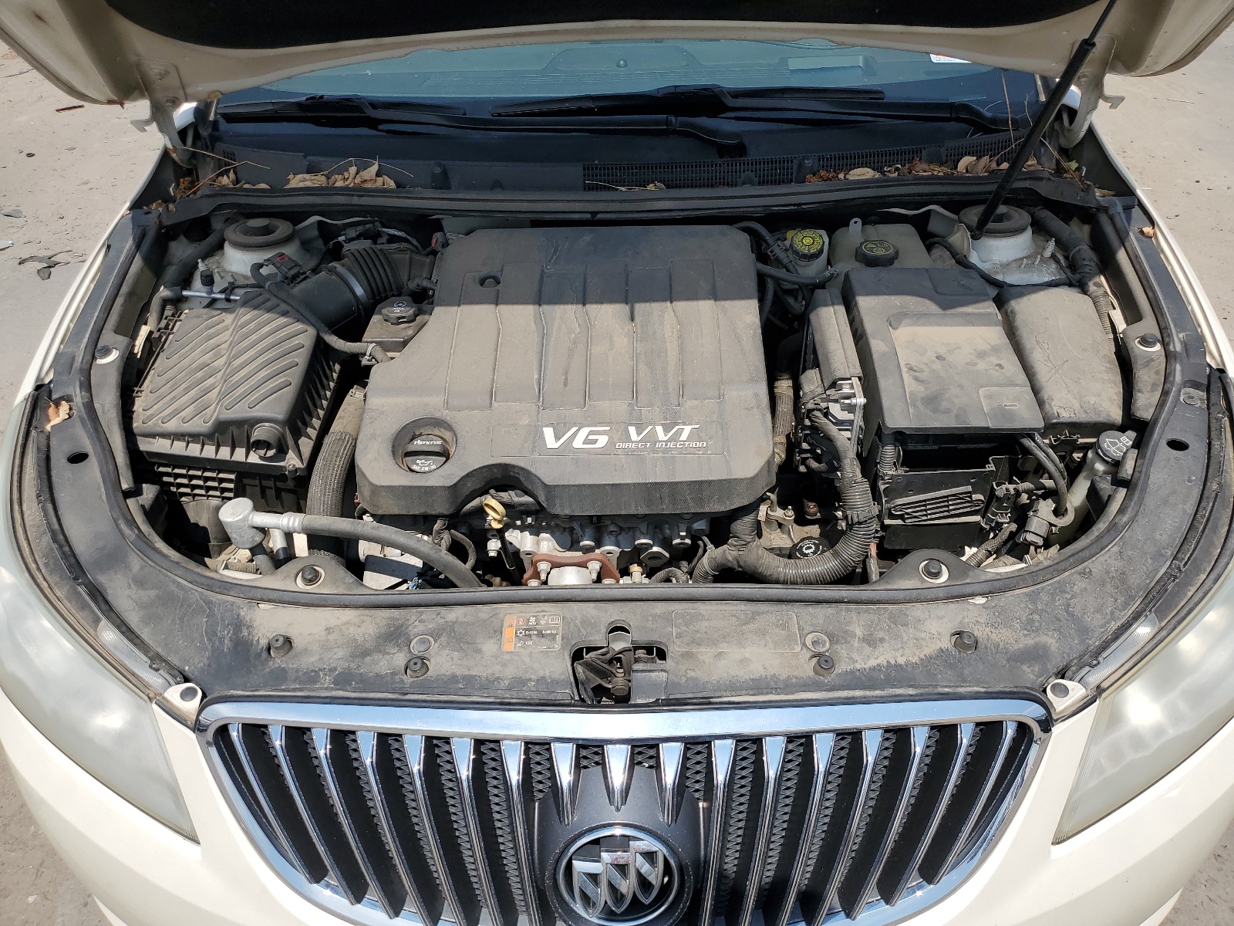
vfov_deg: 53.1
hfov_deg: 67.3
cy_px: 463
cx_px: 617
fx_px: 927
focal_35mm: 26
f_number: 1.5
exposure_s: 1/5000
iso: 50
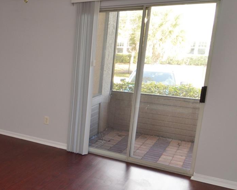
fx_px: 274
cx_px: -7
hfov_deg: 40.3
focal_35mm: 39
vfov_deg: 38.1
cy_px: 113
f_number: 4.5
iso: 400
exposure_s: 1/80
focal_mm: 12
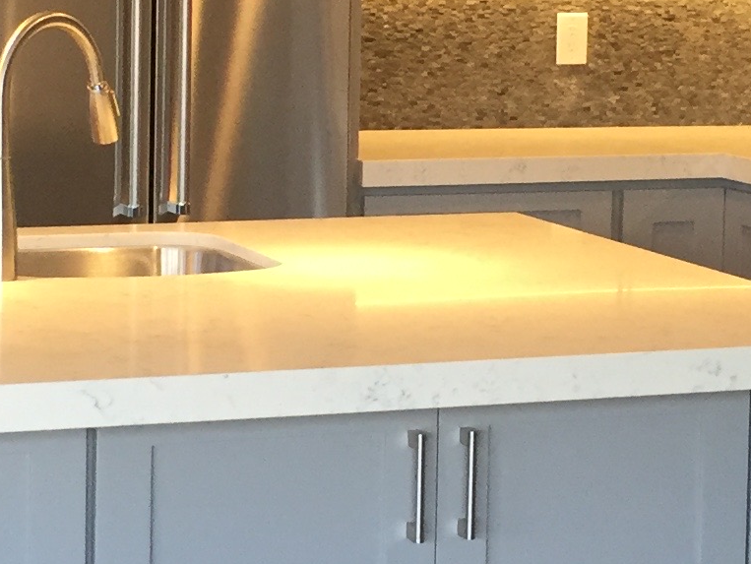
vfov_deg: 11.9
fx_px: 2691
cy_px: 141
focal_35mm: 124
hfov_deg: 15.9
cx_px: 365
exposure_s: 1/30
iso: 40
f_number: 2.2
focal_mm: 4.15
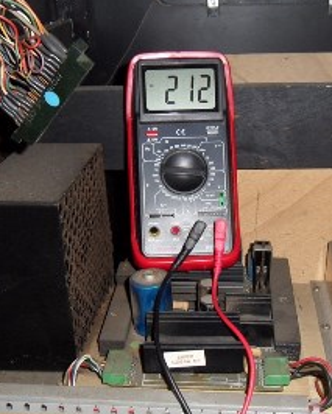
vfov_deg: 40.1
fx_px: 565
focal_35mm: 46
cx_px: 193
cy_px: 255
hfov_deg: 32.7
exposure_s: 1/45
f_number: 3.4
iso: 200
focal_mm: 5
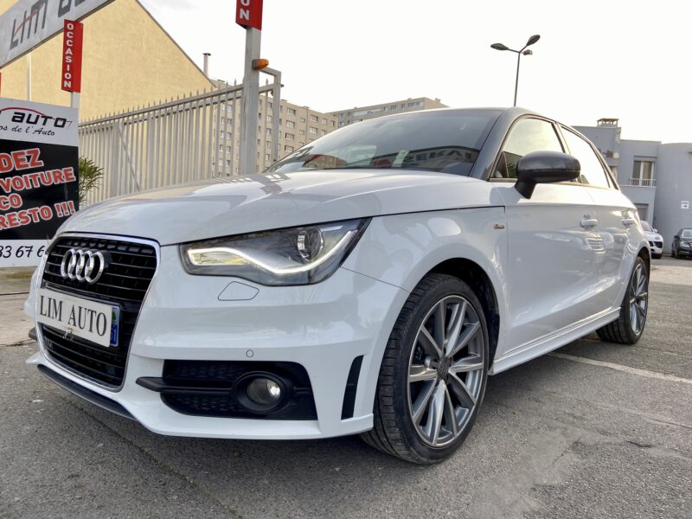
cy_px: 260
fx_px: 520
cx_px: 346
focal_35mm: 26
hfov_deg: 67.3
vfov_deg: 53.1
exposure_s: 1/121
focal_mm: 4.25
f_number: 1.8
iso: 40
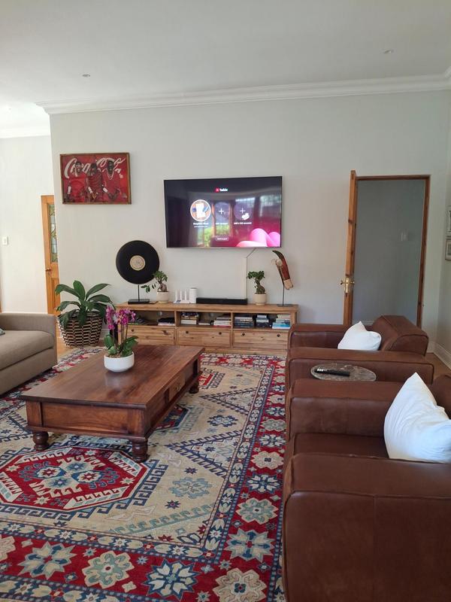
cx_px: 226
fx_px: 434
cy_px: 301
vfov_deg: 69.4
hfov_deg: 54.9
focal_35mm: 25
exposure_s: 1/50
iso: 125
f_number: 1.8
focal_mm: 4.69
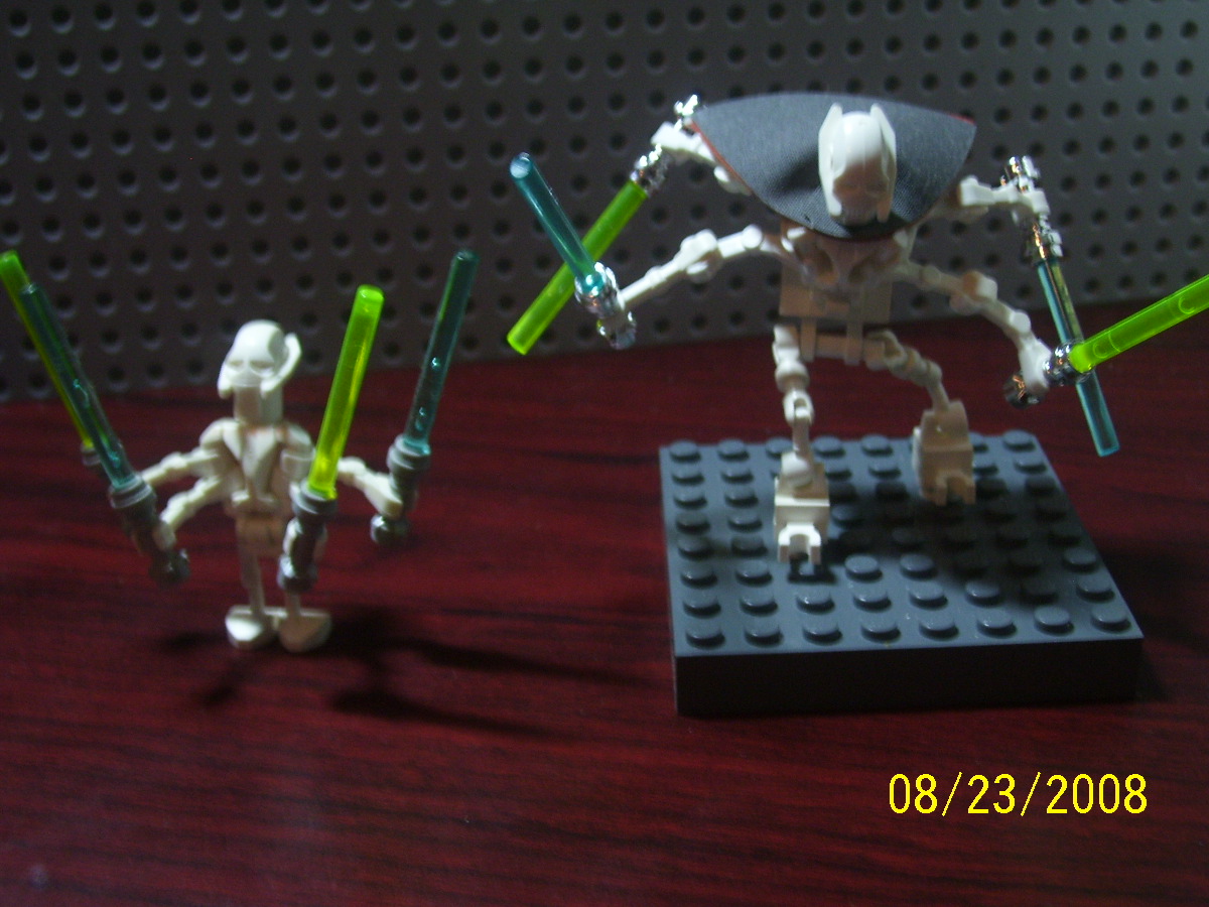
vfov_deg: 31.5
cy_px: 454
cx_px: 604
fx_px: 1607
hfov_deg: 41.2
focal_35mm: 46
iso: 160
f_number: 3
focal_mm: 7.6
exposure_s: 1/8
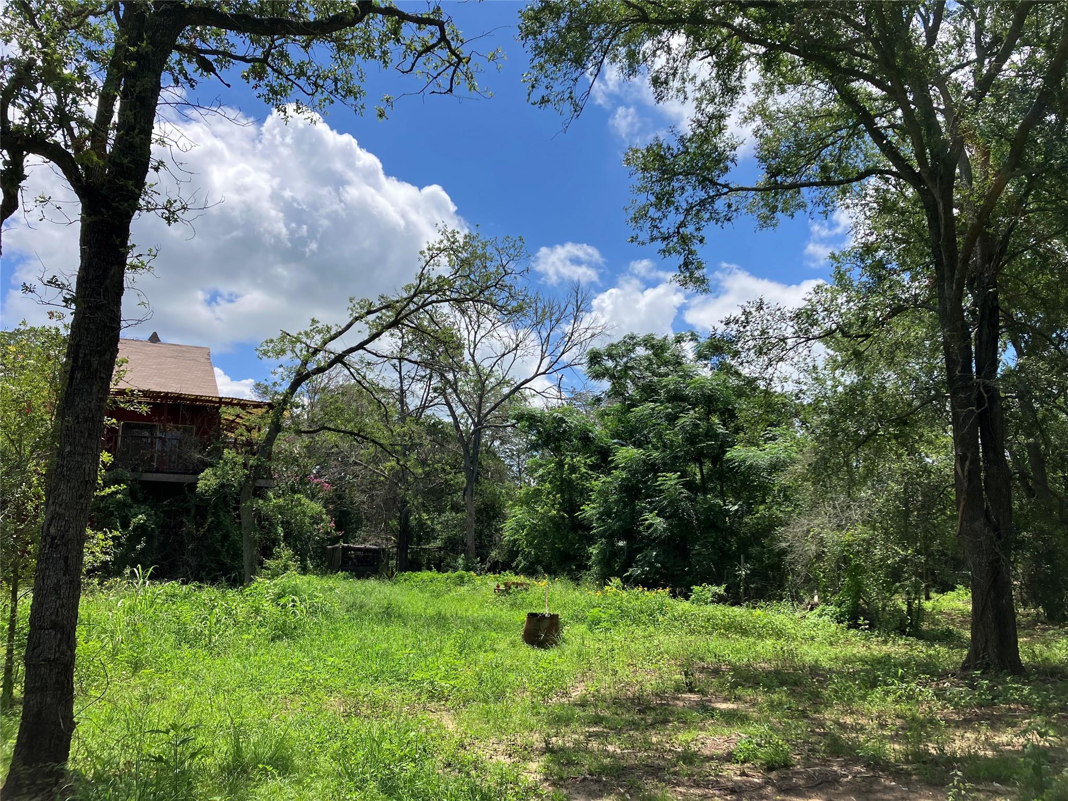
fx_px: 864
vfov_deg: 49.7
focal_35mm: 28
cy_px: 400
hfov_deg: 63.4
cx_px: 534
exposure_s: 1/2433
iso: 32
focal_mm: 3.99
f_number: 1.8
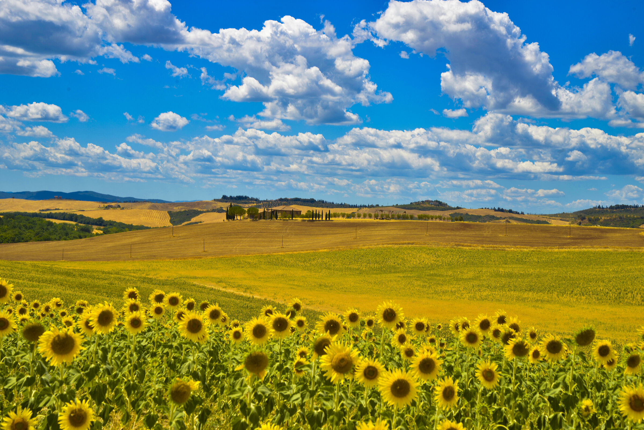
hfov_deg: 33.4
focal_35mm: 60
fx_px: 1074
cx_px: 322
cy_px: 215
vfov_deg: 22.6
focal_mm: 60
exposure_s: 1/125
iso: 100
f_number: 22
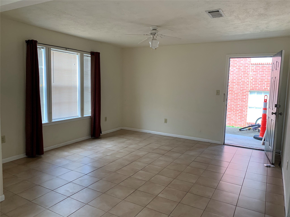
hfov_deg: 67.3
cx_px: 145
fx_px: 218
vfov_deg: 53.1
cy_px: 108
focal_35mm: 26
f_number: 1.8
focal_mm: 4.25
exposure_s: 1/111
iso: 100
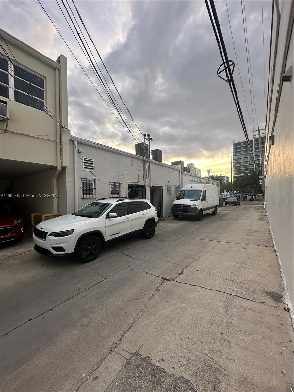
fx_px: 159
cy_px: 196
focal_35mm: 14
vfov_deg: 102.1
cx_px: 147
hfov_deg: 85.7
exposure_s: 1/192
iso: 40
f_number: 2.2
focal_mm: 2.22
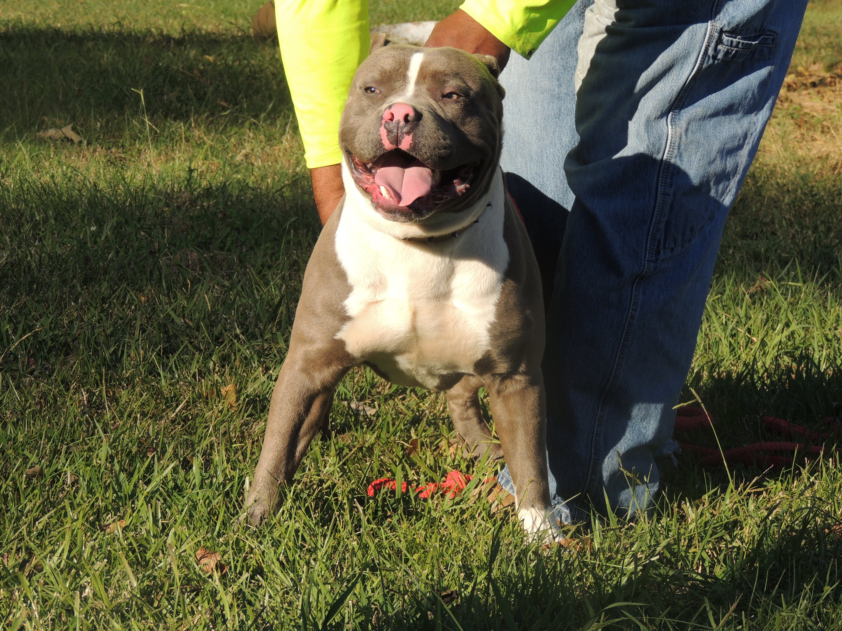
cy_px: 316
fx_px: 3527
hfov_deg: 13.6
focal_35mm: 145
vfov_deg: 10.2
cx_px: 421
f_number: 4.9
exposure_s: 1/400
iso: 100
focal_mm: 25.8
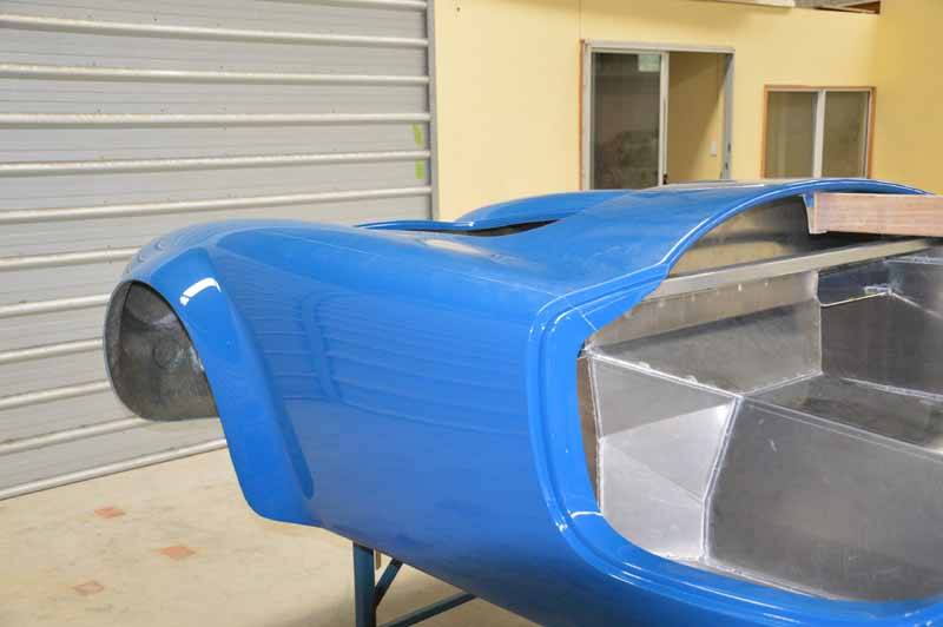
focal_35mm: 39
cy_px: 314
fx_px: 1021
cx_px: 472
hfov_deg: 49.6
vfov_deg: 34.2
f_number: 4
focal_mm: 26
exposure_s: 1/60
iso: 1800
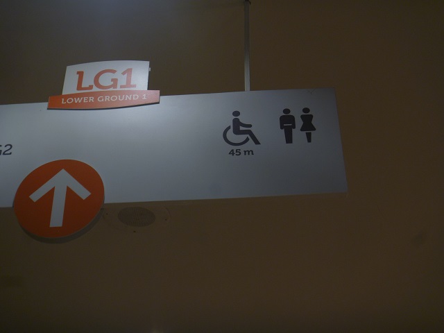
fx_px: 744
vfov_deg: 25.2
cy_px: 166
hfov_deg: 33.2
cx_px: 222
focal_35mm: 58
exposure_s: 1/40
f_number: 3.9
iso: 125
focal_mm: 10.3
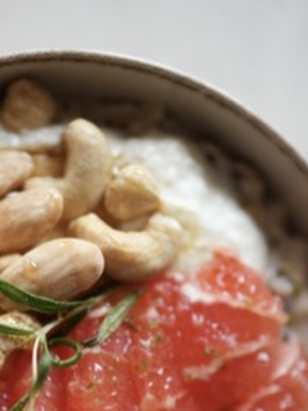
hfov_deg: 11.4
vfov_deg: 15.1
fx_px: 1530
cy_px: 398
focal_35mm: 129
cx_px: 57
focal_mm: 50
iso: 250
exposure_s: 1/50
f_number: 1.2
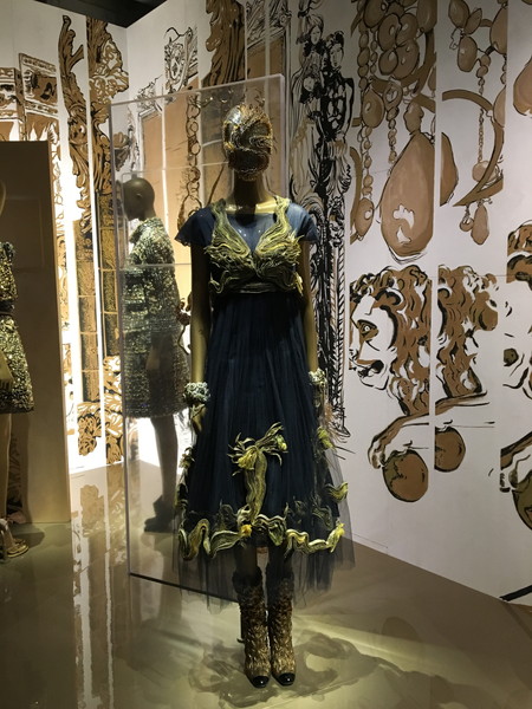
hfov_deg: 48.2
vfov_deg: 61.7
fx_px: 594
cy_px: 354
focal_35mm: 29
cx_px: 266
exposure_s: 1/30
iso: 160
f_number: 2.2
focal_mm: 4.15
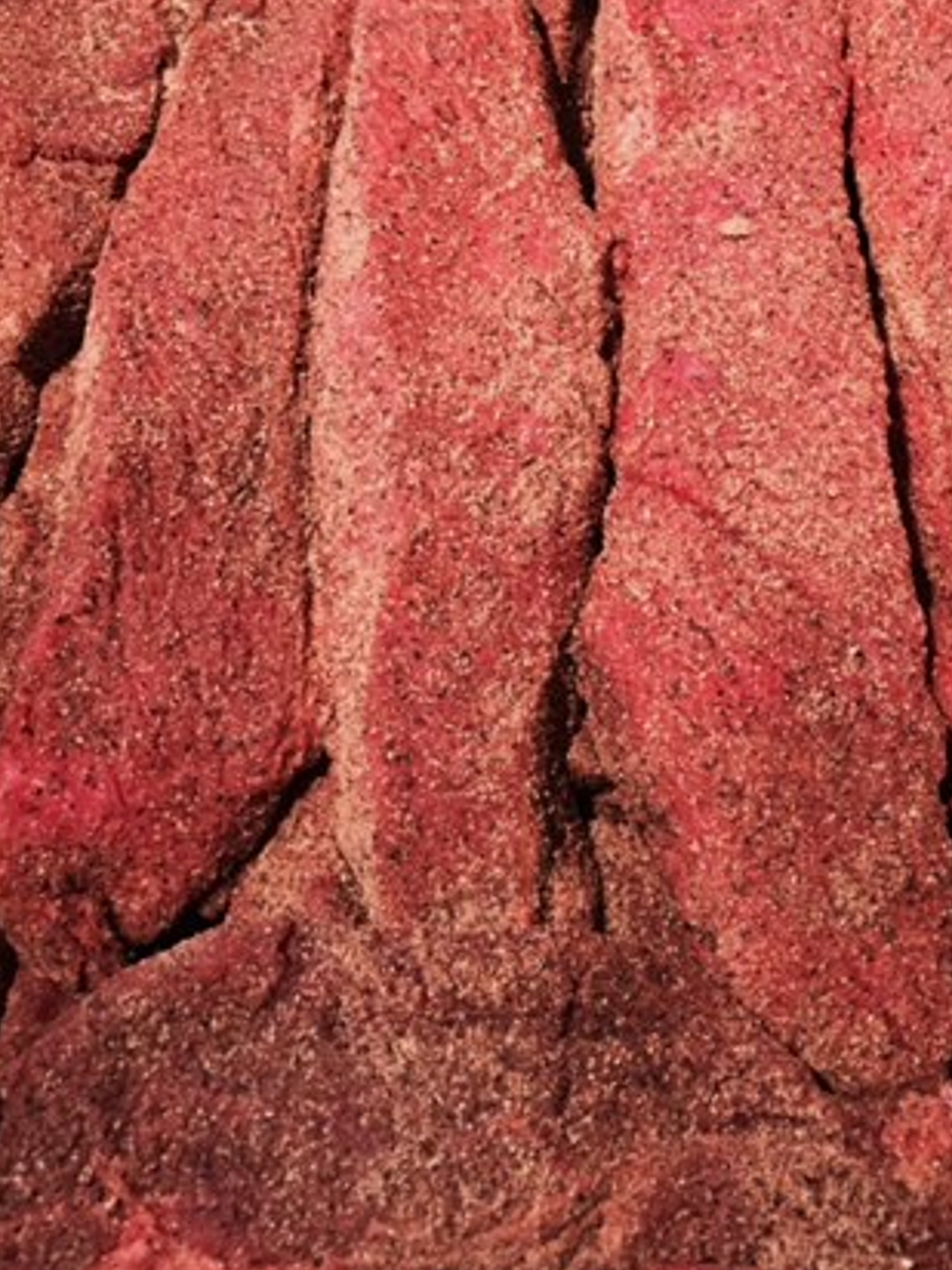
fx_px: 1650
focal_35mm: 45
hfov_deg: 31.6
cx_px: 709
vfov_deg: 41.0
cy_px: 330
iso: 200
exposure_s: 1/30
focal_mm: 4.15
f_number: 2.2
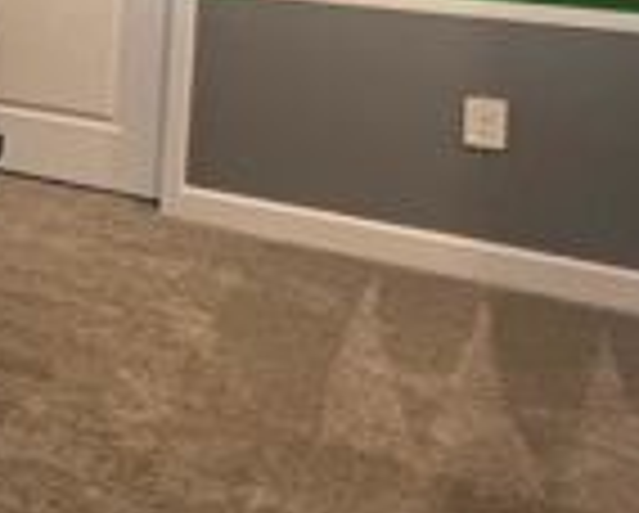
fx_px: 1193
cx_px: -677
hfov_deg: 18.2
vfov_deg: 22.5
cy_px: -94
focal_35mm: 63
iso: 250
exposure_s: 1/60
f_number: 1.8
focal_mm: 1.57
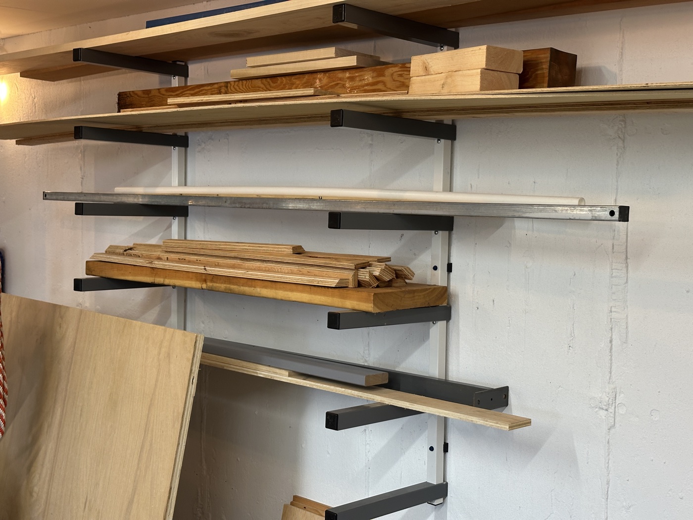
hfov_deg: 39.7
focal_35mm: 48
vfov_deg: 30.3
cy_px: 260
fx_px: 961
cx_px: 346
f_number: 1.78
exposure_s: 1/60
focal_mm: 6.86
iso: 125
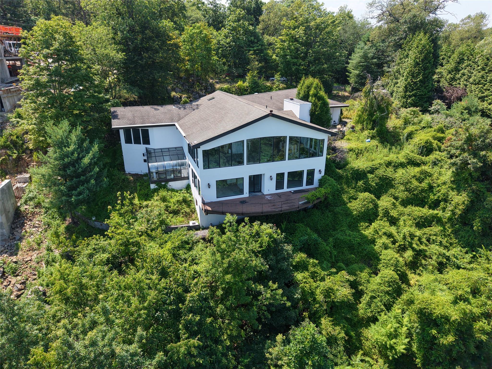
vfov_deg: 56.8
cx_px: 246
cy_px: 184
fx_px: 341
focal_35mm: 24
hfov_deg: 71.6
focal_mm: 8.67
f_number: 1.8
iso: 100
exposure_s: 1/1000
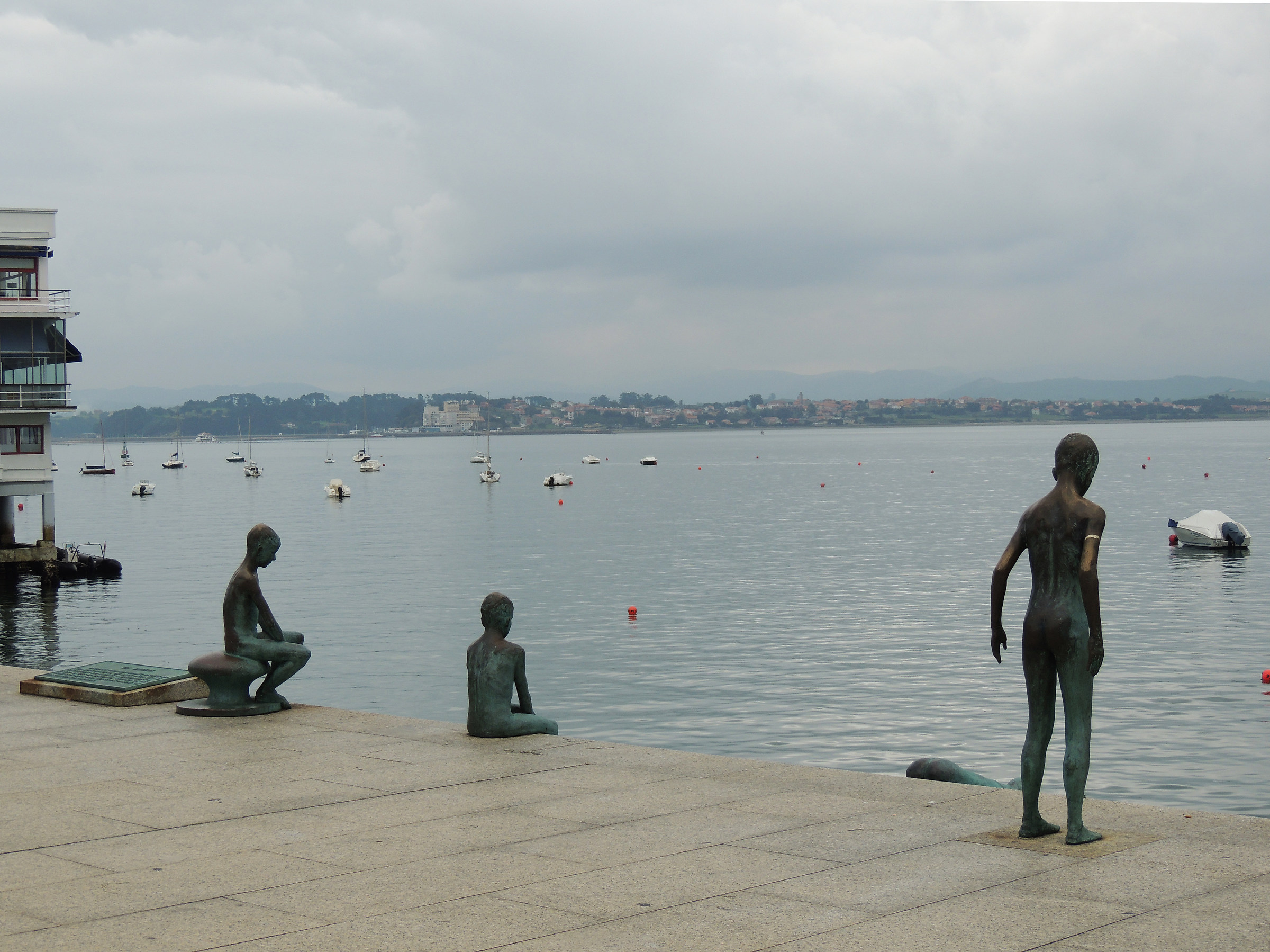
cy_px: 476
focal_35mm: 60
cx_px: 635
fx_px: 2200
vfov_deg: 24.4
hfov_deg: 32.2
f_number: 3.7
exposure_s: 1/640
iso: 100
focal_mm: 10.7
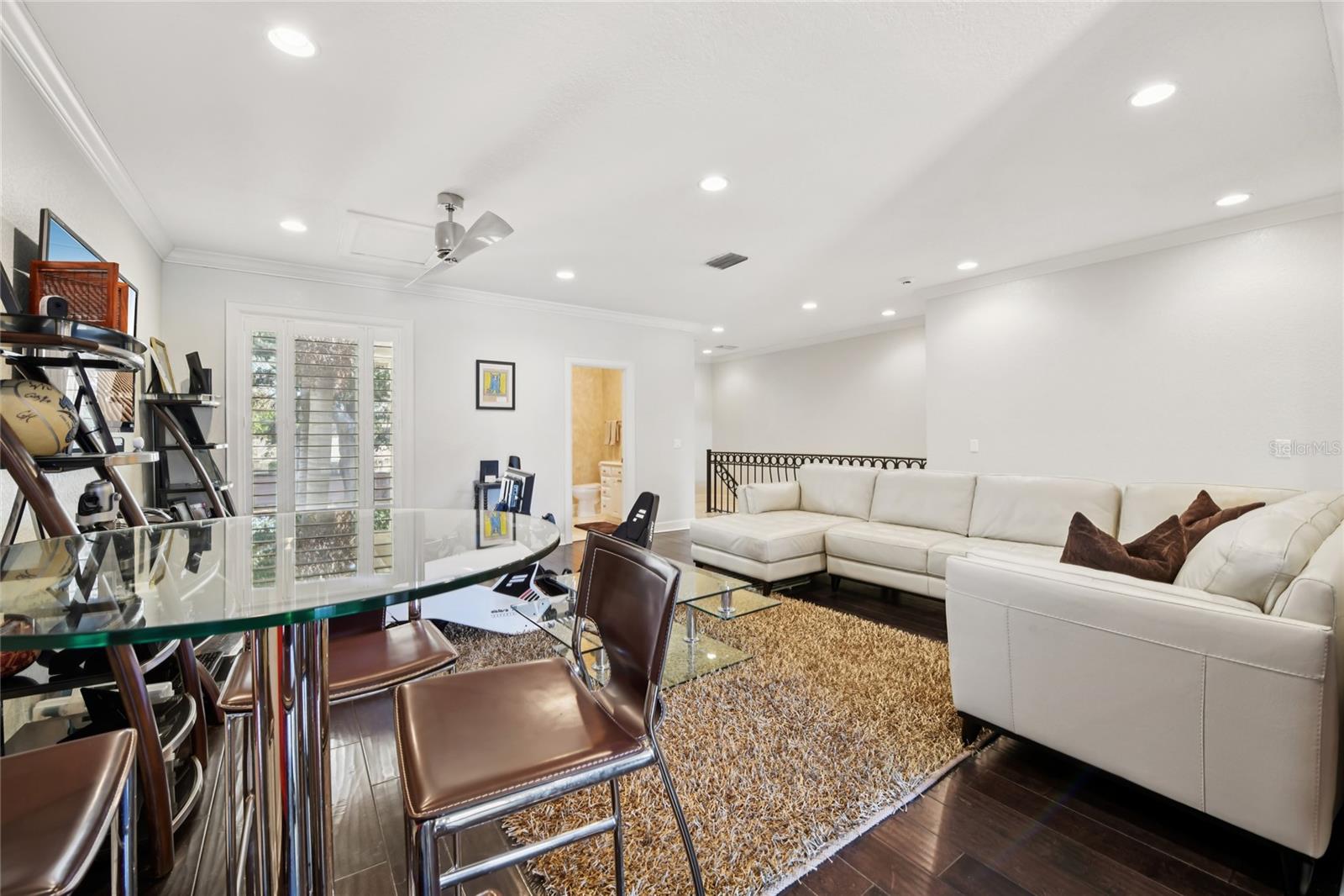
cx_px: 672
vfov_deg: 81.2
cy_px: 448
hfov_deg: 104.3
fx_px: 523
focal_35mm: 14
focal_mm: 14
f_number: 8
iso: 400
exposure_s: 1/4
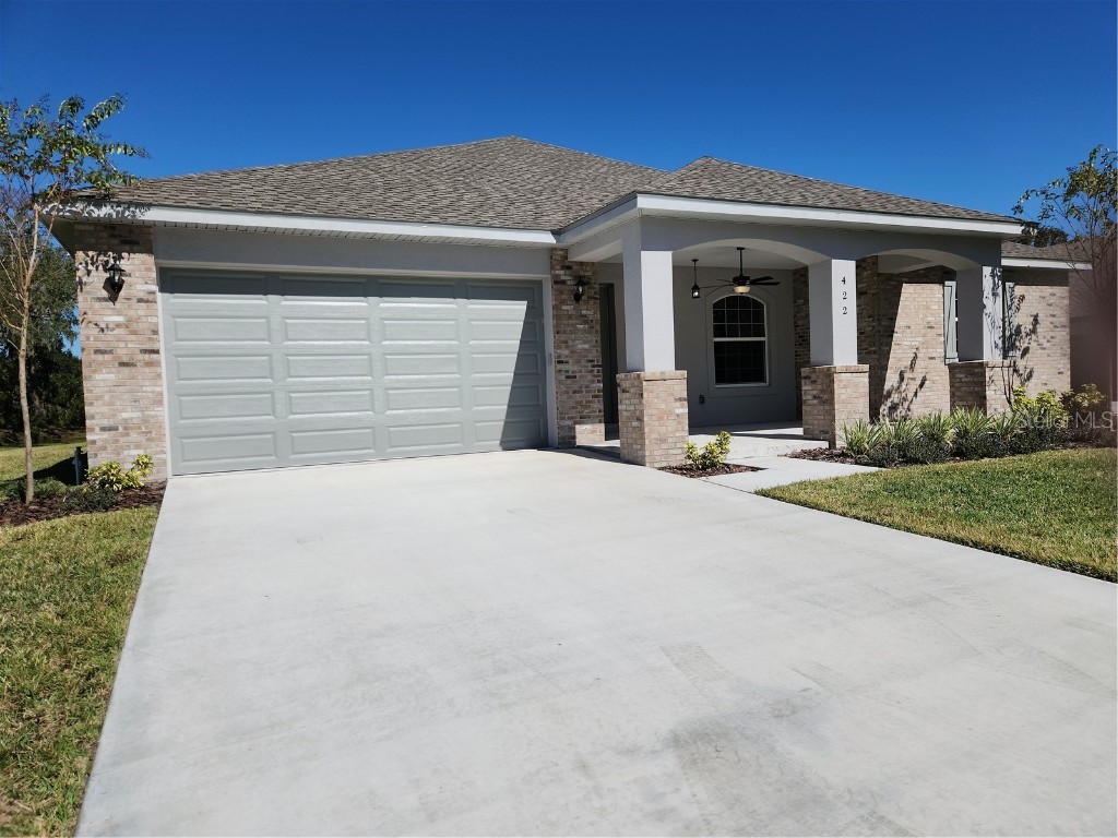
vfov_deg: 58.9
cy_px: 419
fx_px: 743
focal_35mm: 23
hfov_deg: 73.9
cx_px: 559
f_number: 1.8
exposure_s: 1/3363
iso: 20
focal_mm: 5.4
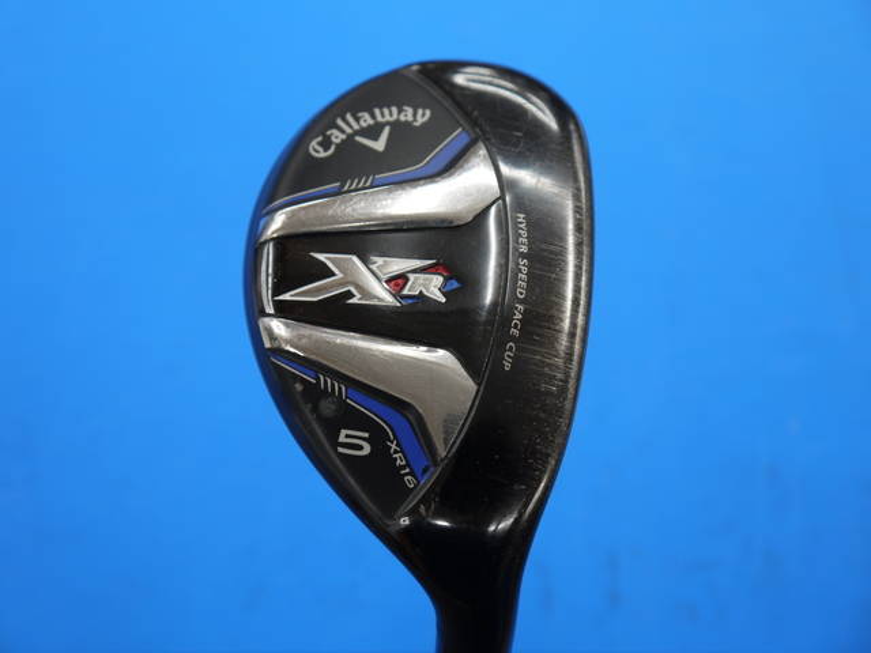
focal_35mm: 50
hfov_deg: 38.2
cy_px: 326
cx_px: 436
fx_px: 1258
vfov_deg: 29.1
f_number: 4.6
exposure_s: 1/60
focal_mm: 25
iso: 200
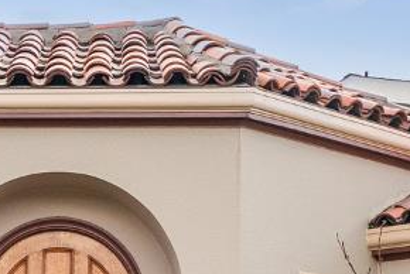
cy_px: 483
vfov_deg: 10.5
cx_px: 48
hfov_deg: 16.3
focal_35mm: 124
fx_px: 1414
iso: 640
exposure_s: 1/500
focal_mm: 24
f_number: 8
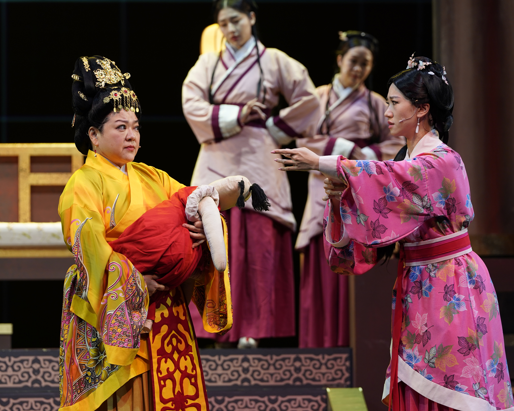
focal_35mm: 226
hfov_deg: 8.6
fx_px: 3438
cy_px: 205
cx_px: 256
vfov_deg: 6.8
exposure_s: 1/160
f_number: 4
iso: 640
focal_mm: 200
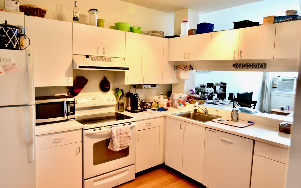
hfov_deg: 72.5
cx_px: 148
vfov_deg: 49.3
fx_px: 205
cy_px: 89
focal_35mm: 25
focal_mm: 16
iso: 800
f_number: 4.5
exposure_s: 1/80
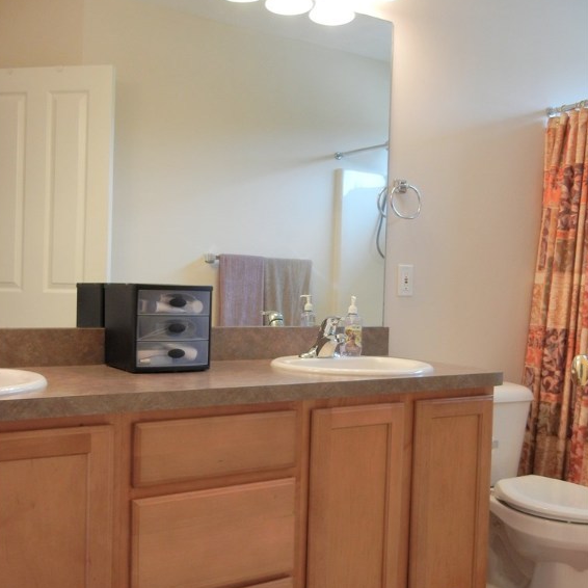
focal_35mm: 36
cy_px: 318
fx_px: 692
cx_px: 292
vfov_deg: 46.0
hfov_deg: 46.0
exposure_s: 1/30.1
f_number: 3.5
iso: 160
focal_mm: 5.4
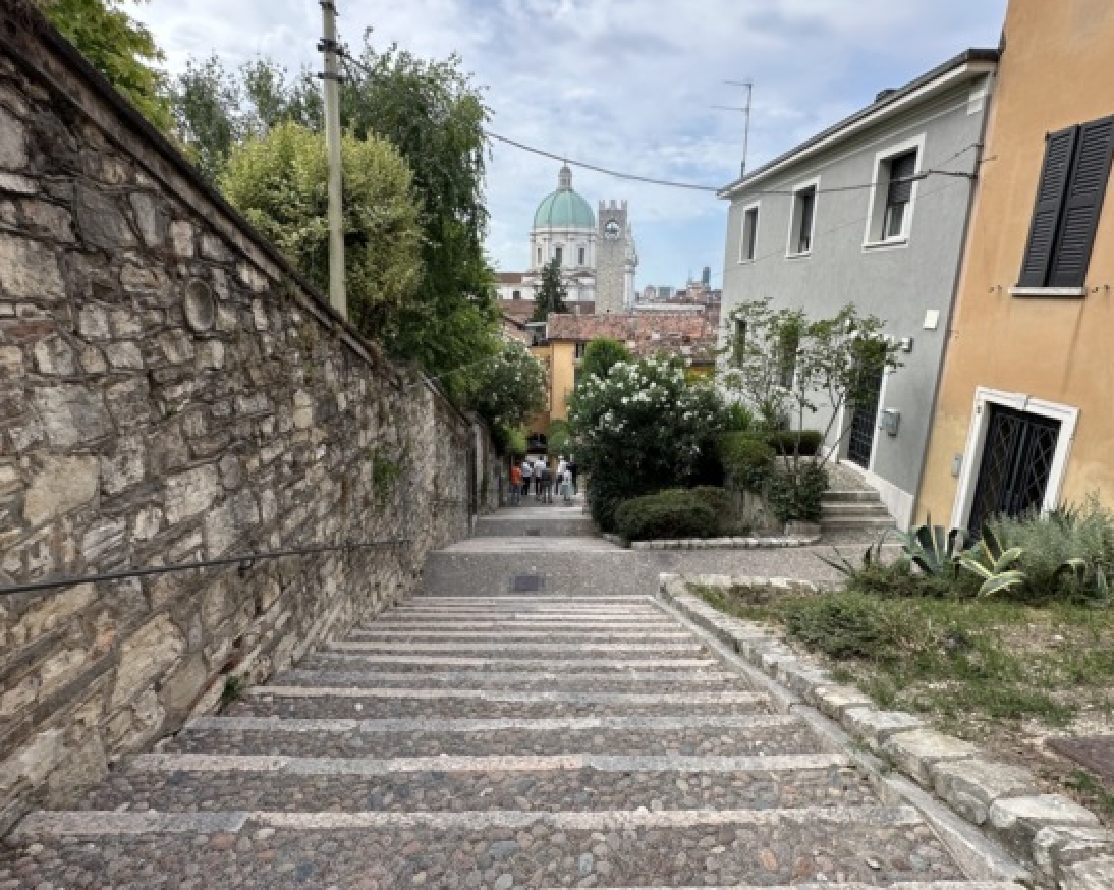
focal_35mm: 17
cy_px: 426
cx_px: 570
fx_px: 560
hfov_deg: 89.7
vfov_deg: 76.9
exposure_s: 1/633
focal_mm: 2.22
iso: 40
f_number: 2.2
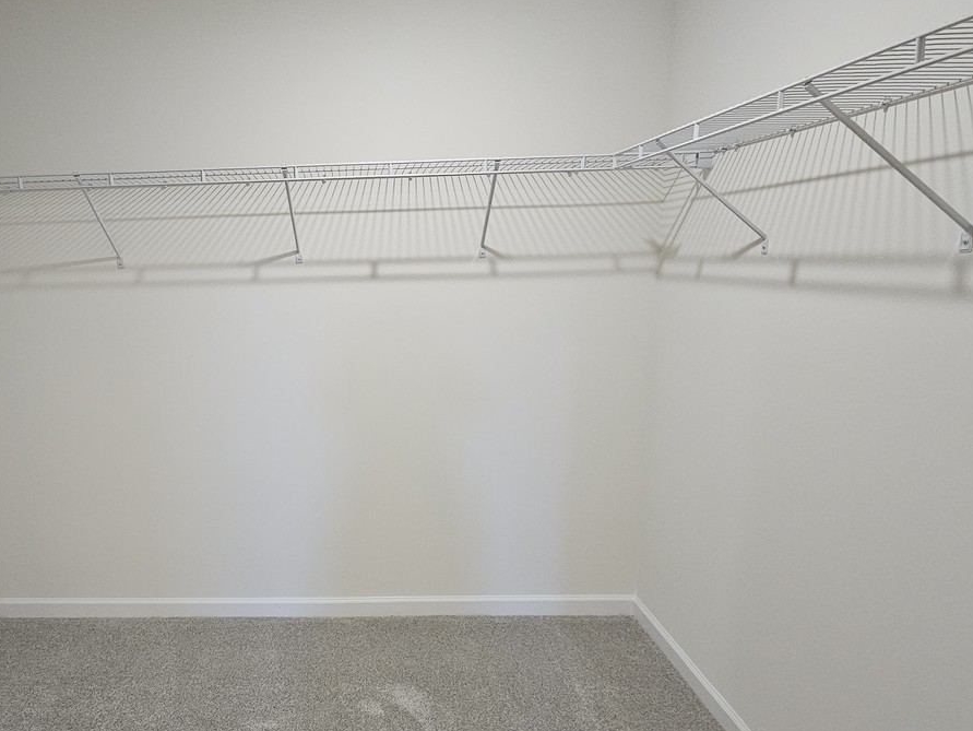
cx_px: 307
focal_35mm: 21
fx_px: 591
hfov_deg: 75.9
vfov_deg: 63.5
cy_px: 375
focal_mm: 2.2
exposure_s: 1/60
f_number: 2.2
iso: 400
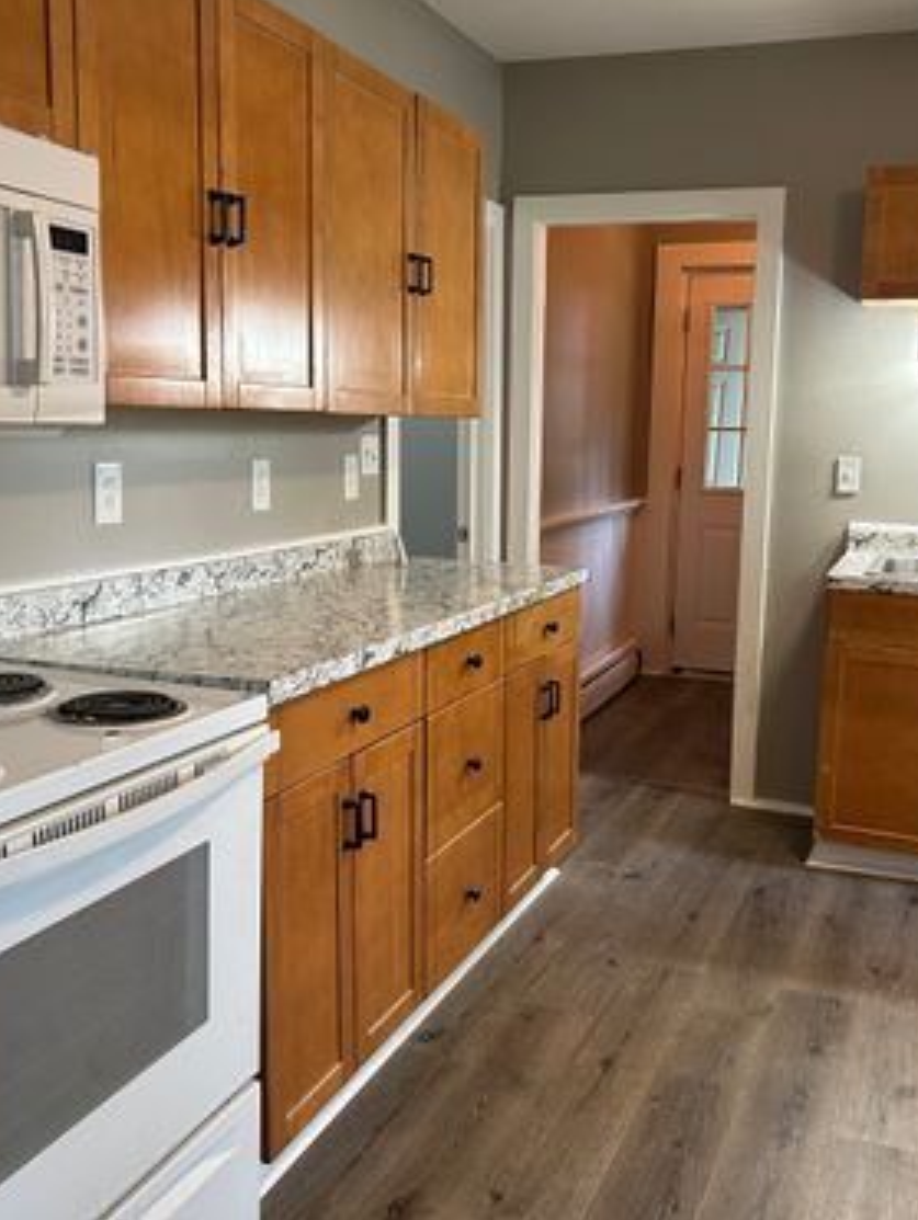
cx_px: 526
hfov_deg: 40.7
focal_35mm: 35
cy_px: 607
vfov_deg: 52.6
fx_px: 1235
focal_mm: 5.7
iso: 160
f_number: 1.5
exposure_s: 1/60
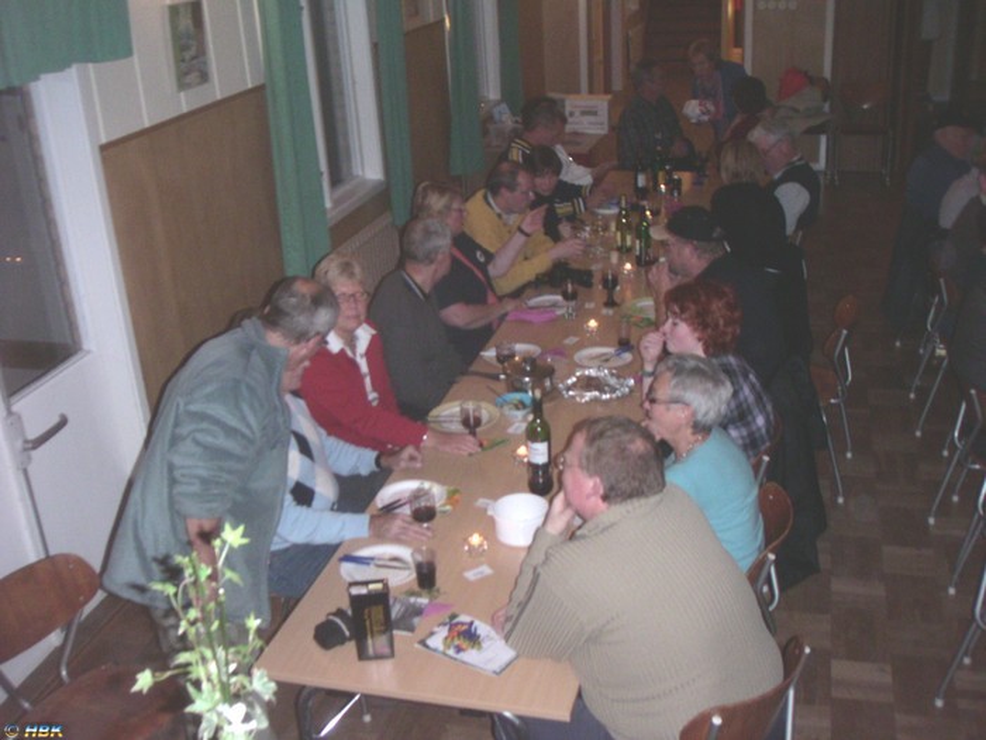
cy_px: 370
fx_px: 1082
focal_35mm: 38
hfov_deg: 49.0
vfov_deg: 37.7
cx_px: 493
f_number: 2.8
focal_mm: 6
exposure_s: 1/50
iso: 160
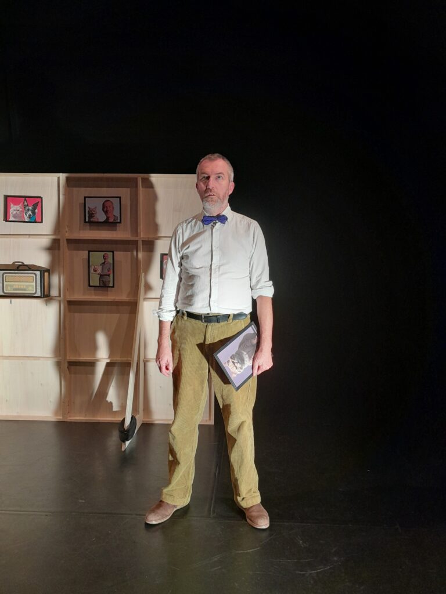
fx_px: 464
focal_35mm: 27
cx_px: 223
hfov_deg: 51.4
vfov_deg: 65.3
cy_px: 297
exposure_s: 1/50
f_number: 1.8
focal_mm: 4
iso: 200
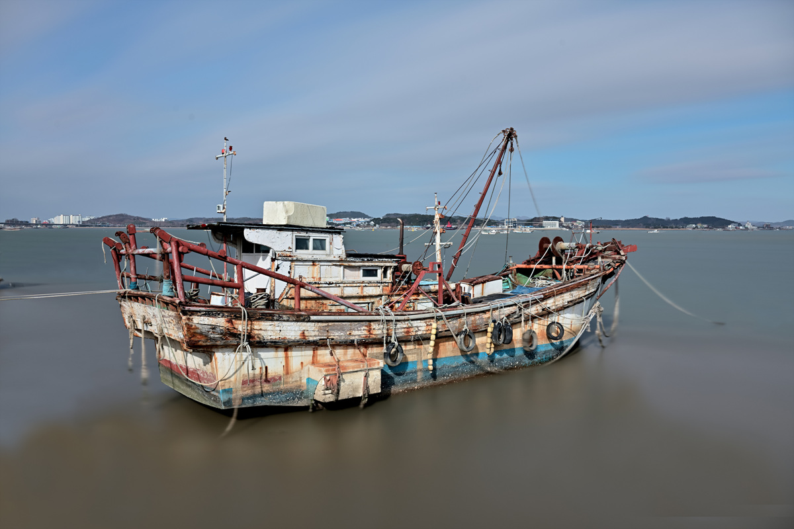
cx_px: 397
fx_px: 651
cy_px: 264
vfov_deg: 44.3
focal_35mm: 30
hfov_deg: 62.8
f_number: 9
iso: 64
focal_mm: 29.5
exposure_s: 480
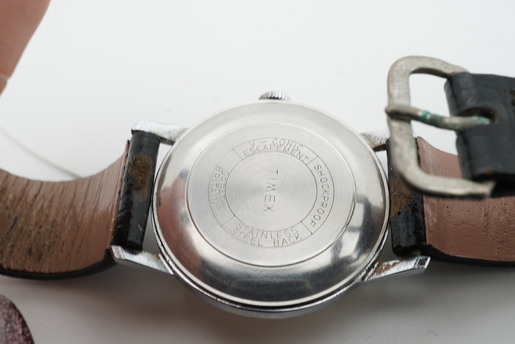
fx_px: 644
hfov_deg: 43.6
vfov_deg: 29.9
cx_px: 258
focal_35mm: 45
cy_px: 172
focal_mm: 30
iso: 125
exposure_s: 1/60
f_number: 22
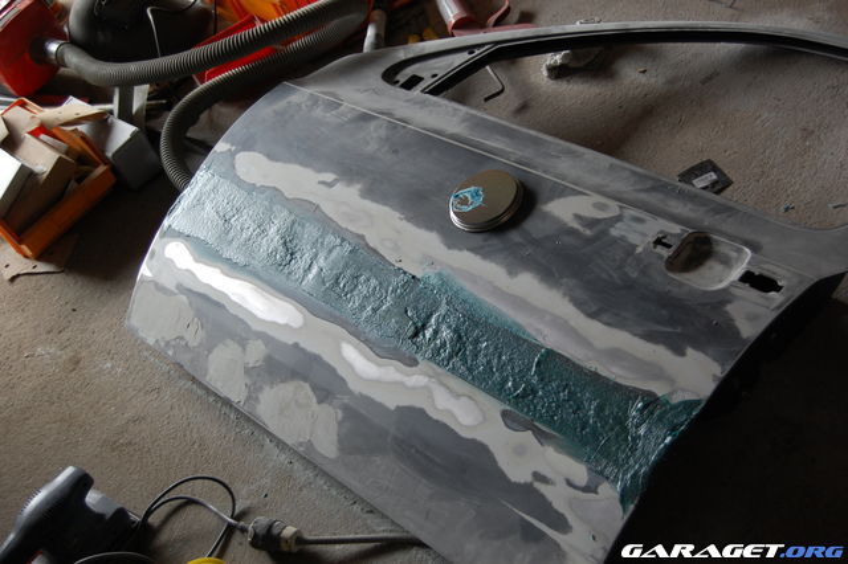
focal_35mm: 57
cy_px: 282
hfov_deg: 35.1
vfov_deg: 23.8
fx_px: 1342
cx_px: 424
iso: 400
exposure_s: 1/50
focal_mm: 38
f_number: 5
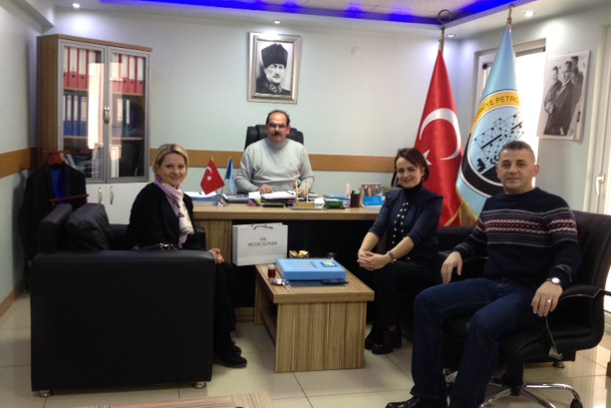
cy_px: 192
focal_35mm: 38
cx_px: 301
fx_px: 645
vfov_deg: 35.1
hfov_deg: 50.7
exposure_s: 1/20
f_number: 2.4
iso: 125
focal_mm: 4.28
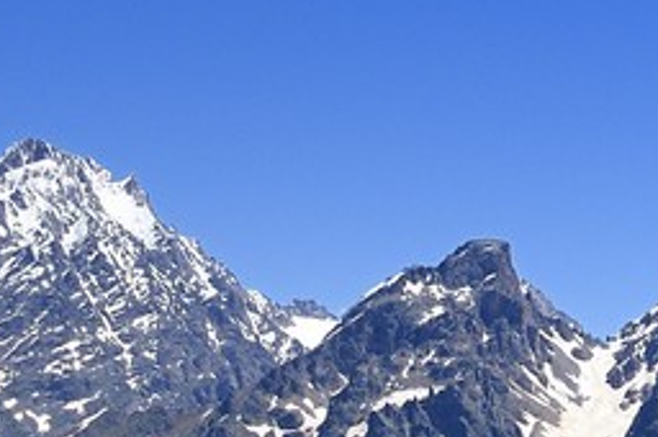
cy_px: 979
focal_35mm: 150
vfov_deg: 8.5
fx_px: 2738
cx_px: 1815
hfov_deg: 10.6
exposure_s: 1/320
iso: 200
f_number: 14
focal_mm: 24
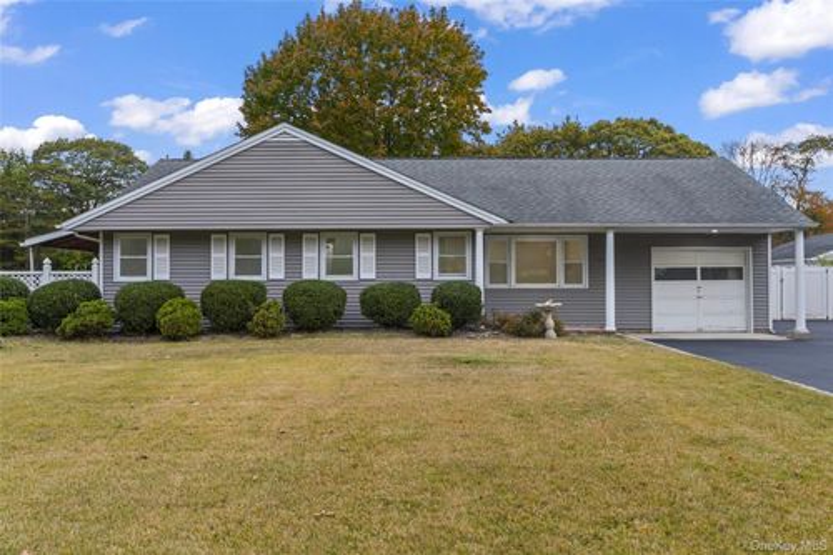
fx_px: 671
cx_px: 416
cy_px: 278
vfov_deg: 44.9
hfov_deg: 63.7
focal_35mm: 29
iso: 100
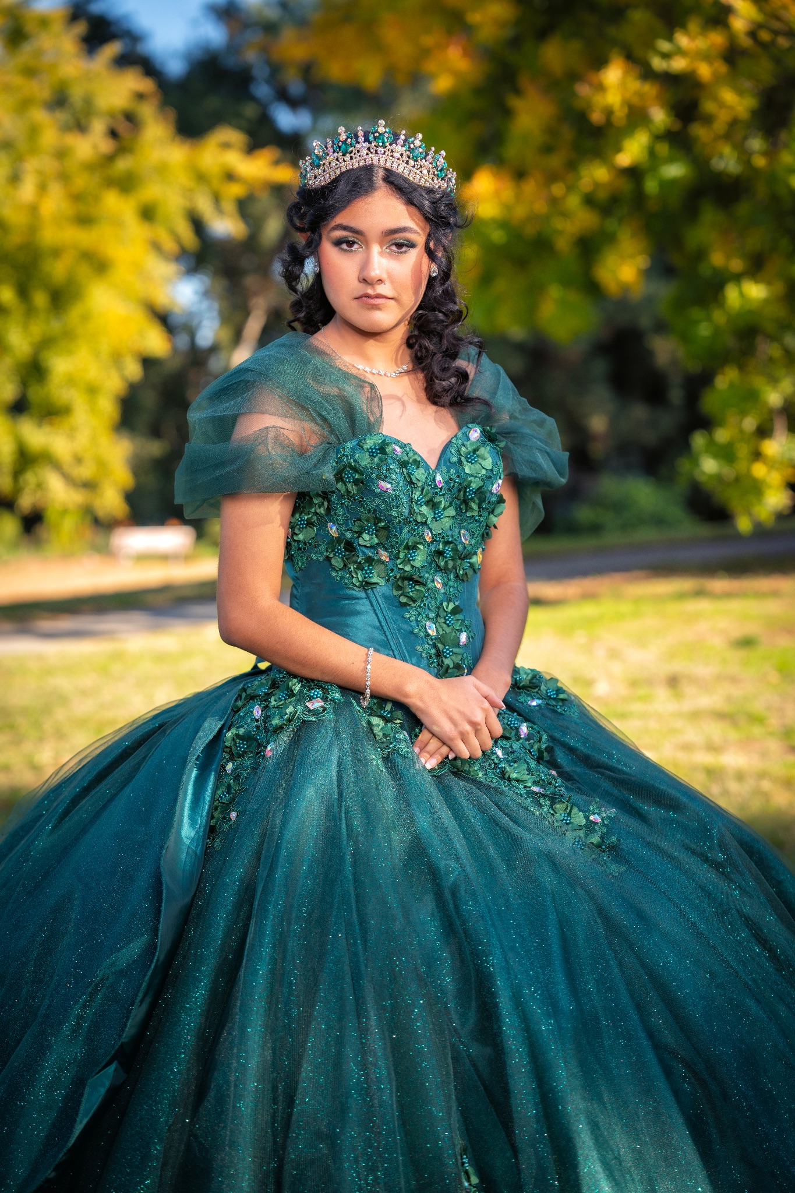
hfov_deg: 19.5
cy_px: 596
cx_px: 398
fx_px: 2319
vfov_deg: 28.8
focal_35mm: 70
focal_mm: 70
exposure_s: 1/640
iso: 100
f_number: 2.8
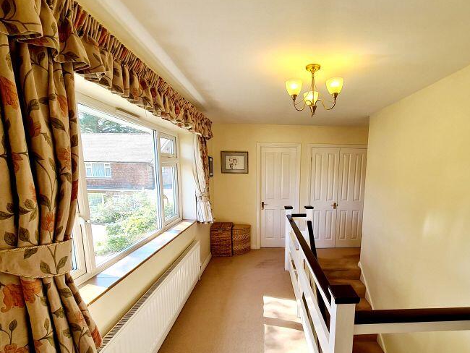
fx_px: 217
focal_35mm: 16
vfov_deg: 77.7
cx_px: 278
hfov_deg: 93.5
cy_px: 202
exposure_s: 1/100
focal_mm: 2.2
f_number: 2.2
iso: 64
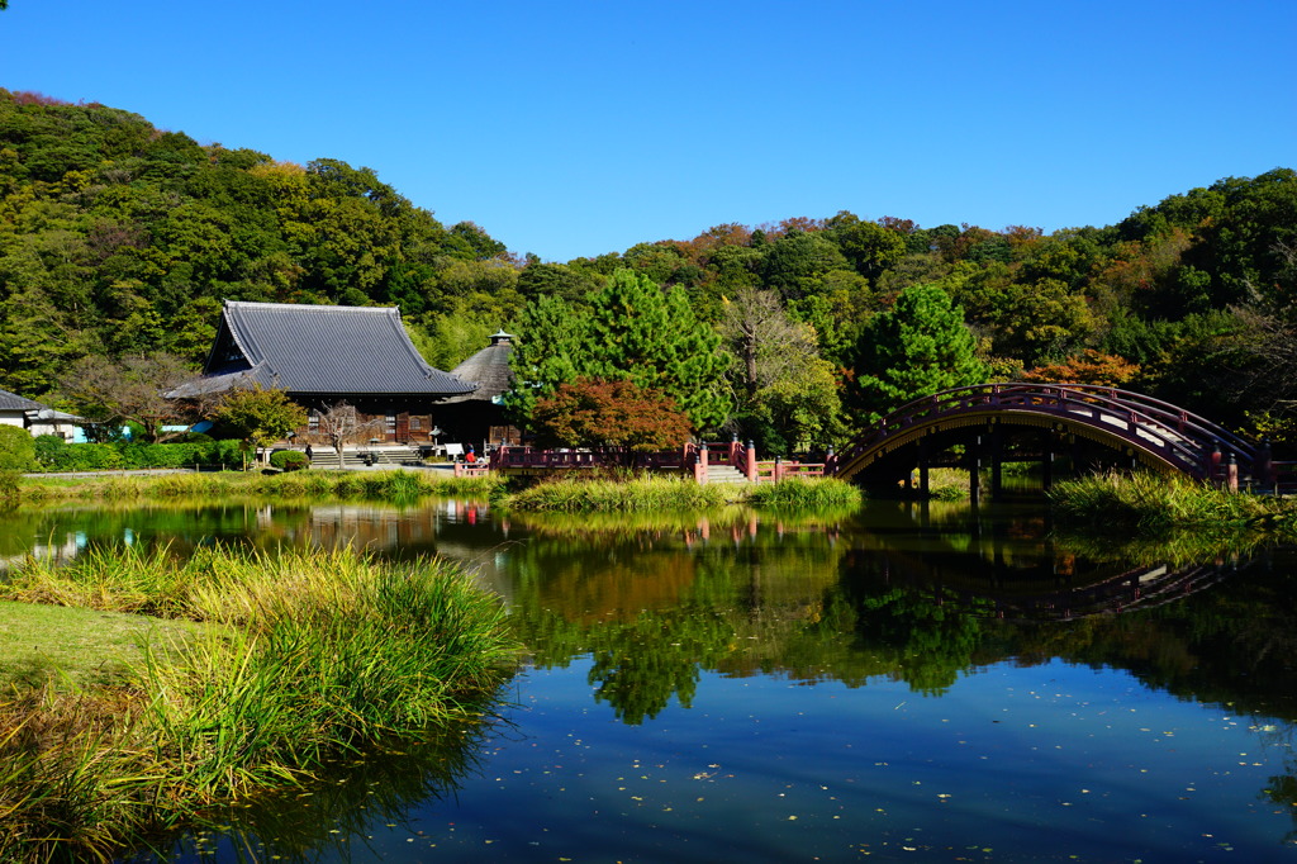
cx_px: 648
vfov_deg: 34.2
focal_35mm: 39
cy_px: 432
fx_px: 1405
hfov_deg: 49.6
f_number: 8
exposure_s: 1/60
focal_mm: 26
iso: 100
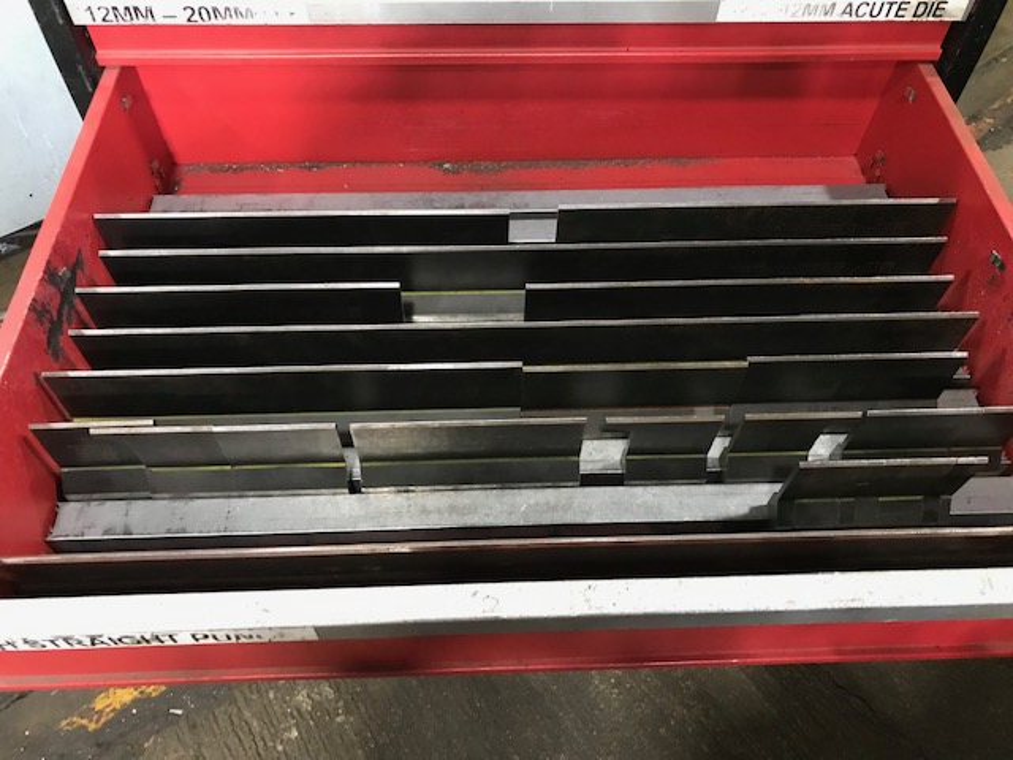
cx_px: 506
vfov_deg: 49.7
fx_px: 819
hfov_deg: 63.4
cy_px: 380
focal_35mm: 28
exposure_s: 1/15
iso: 100
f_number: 1.8
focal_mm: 3.99
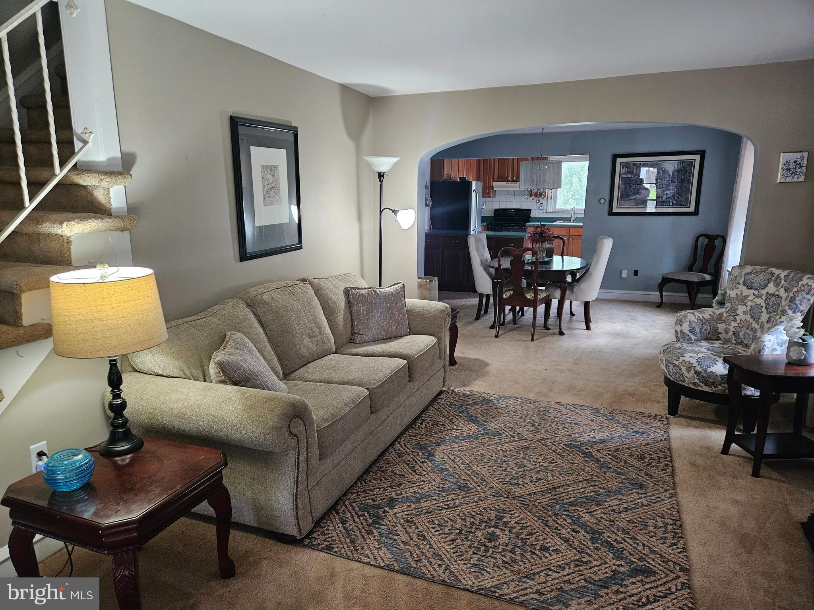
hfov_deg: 73.9
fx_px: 541
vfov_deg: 58.9
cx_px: 407
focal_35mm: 23
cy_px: 305
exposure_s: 1/120
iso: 1000
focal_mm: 5.4
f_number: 1.8
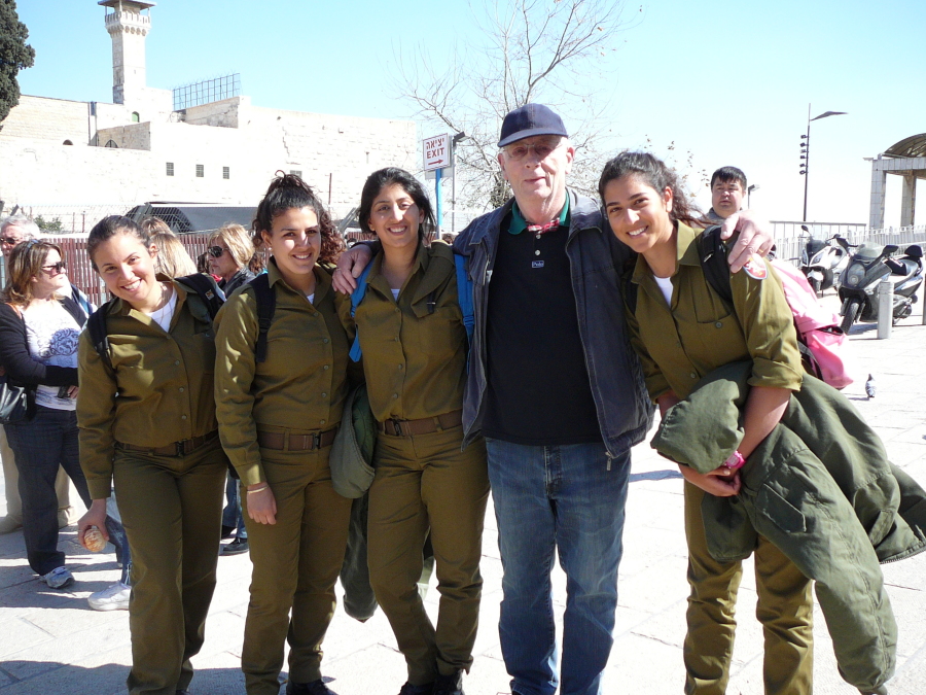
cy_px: 348
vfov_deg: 40.7
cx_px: 463
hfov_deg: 52.6
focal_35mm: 35
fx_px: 936
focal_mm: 5.2
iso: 80
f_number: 2.8
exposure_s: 1/640
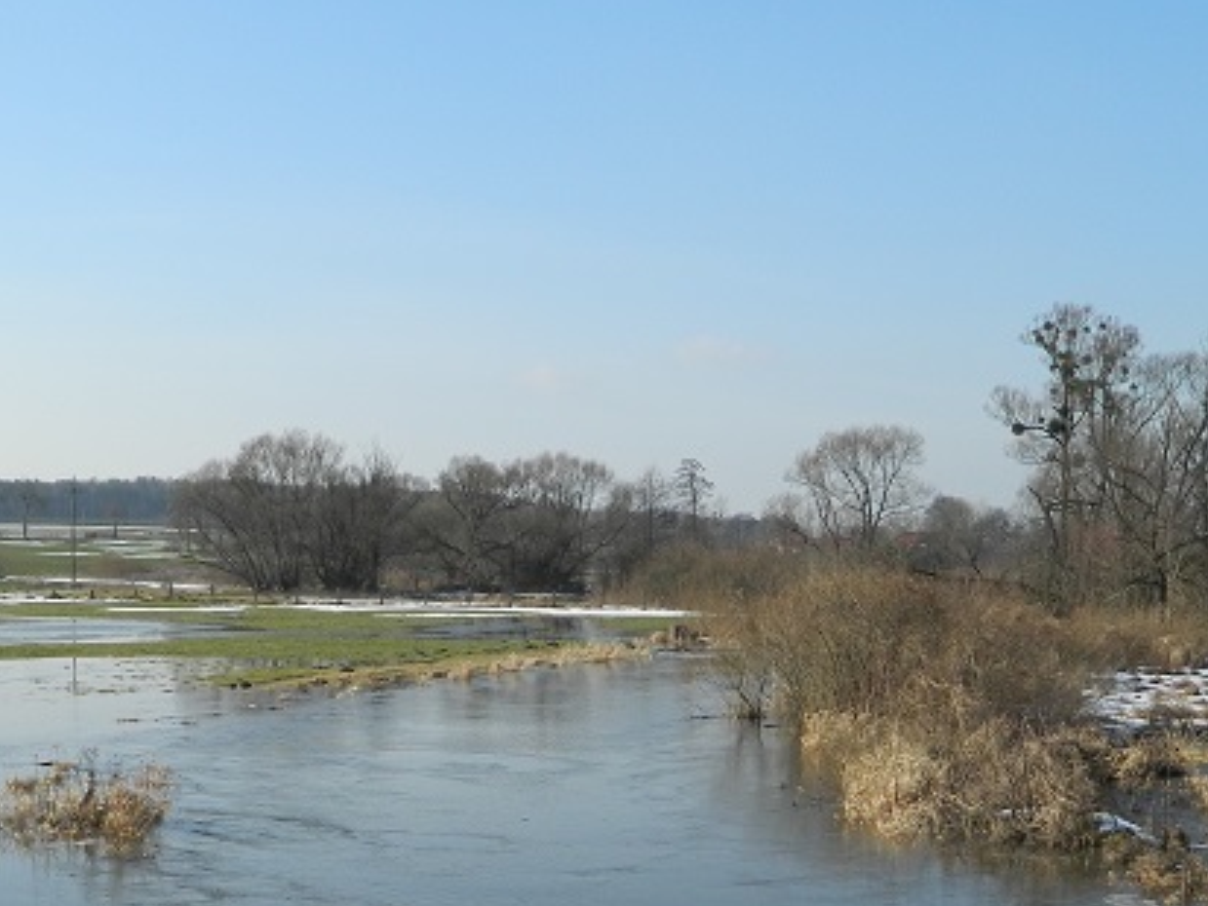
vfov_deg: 23.9
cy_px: 780
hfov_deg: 32.2
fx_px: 2094
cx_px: 556
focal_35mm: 60
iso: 80
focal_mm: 5.6
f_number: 3.2
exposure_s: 1/800
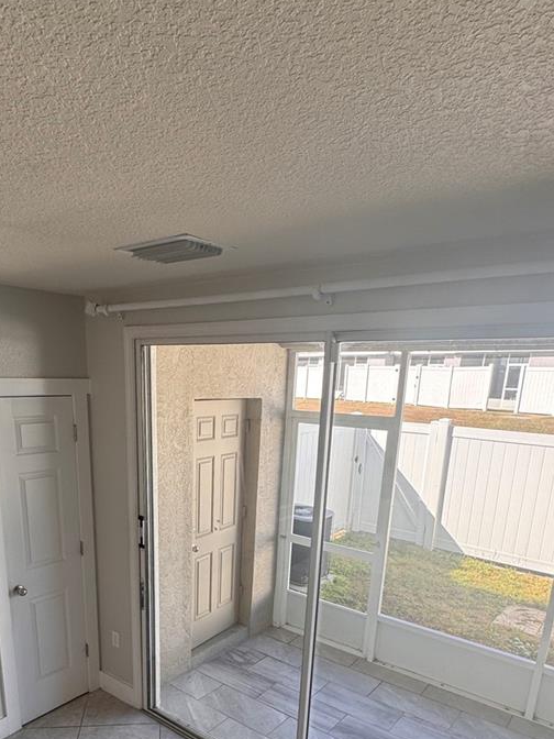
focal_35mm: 25
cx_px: 223
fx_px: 533
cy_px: 525
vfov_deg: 66.4
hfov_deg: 54.5
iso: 40
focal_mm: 2.22
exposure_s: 1/142
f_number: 2.2
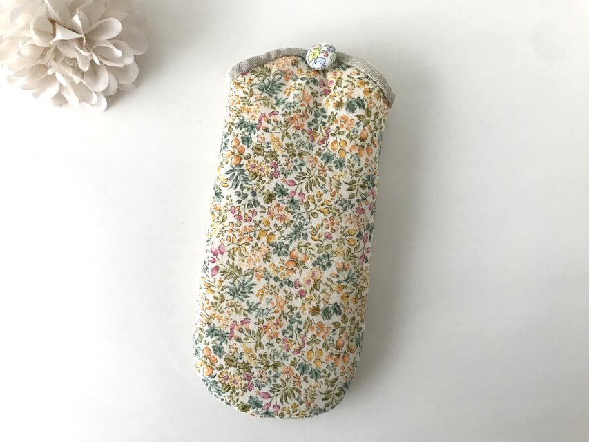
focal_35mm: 28
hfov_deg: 63.4
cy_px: 221
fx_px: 476
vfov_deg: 49.8
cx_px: 294
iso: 40
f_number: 1.8
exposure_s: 1/17
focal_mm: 3.99
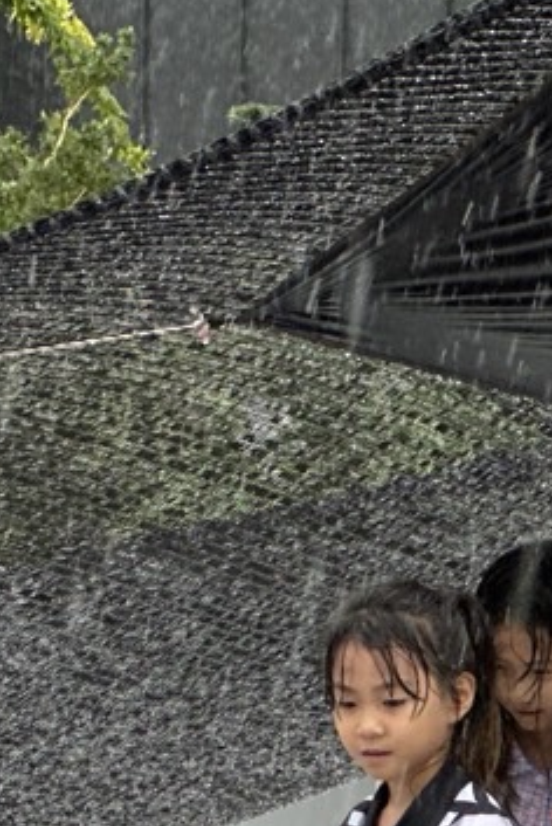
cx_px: -175
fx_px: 6656
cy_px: 922
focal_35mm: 290
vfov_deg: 7.1
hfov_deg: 4.7
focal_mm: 9
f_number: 2.8
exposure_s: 1/121
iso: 50
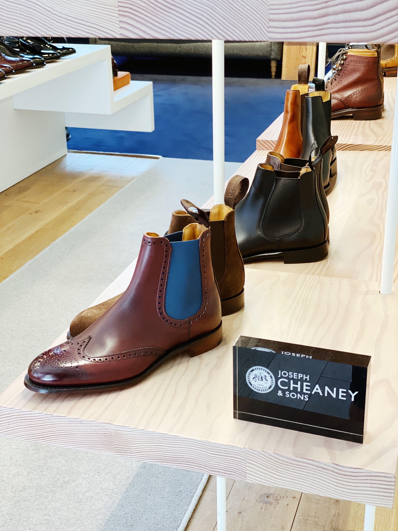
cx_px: 199
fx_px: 797
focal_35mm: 52
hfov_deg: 28.0
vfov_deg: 36.8
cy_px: 266
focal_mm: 6
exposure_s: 1/122
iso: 200
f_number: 2
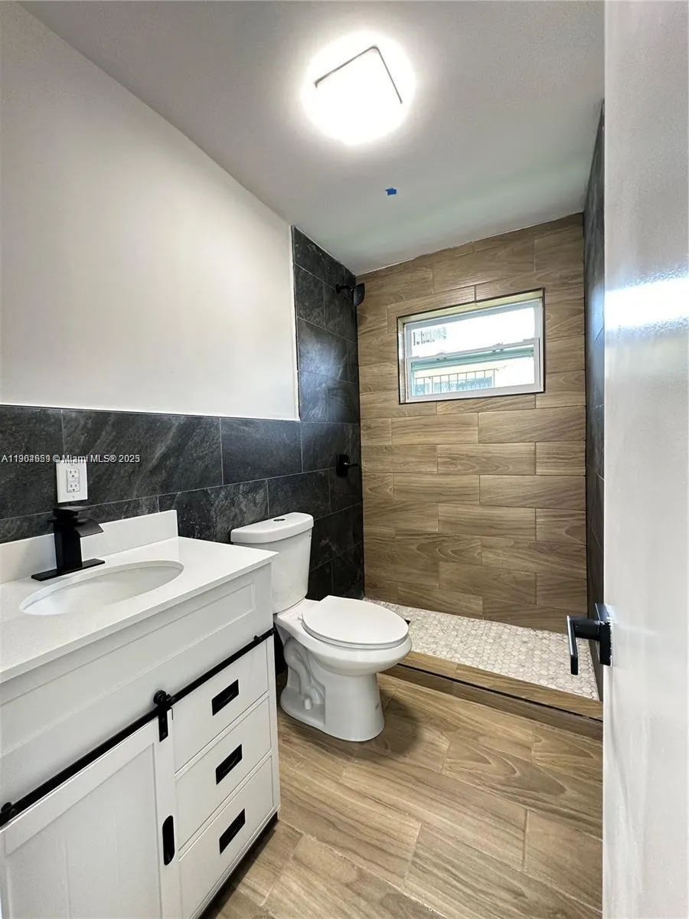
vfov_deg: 102.1
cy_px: 460
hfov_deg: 85.7
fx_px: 372
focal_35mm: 14
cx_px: 344
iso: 200
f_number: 2.2
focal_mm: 2.22
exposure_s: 1/60
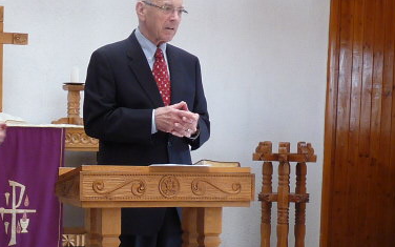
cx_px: 72
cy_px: 208
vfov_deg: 14.1
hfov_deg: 22.2
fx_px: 990
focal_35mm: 92
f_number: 2.8
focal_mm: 5.1
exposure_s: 1/30
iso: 160
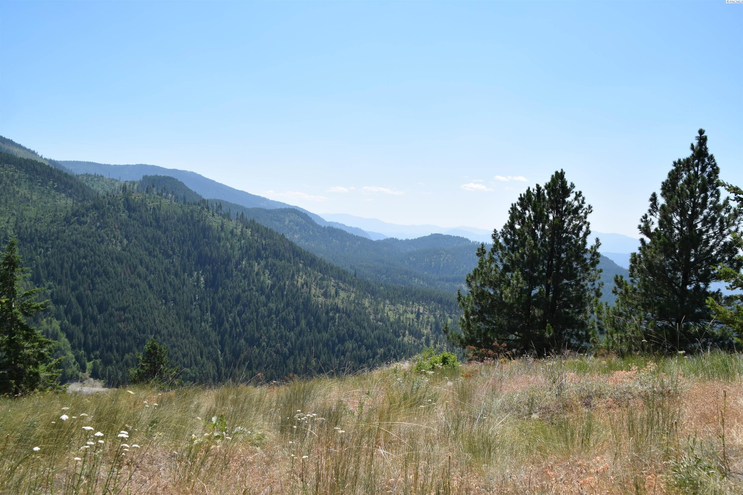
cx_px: 372
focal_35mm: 30
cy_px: 248
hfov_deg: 61.9
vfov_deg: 43.6
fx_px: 619
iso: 200
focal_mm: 20
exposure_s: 1/400
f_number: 10
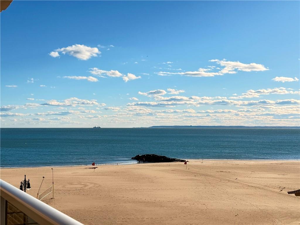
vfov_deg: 30.3
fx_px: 416
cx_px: 150
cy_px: 112
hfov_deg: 39.7
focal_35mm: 48
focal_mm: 6.76
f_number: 1.78
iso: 80
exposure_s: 1/4329
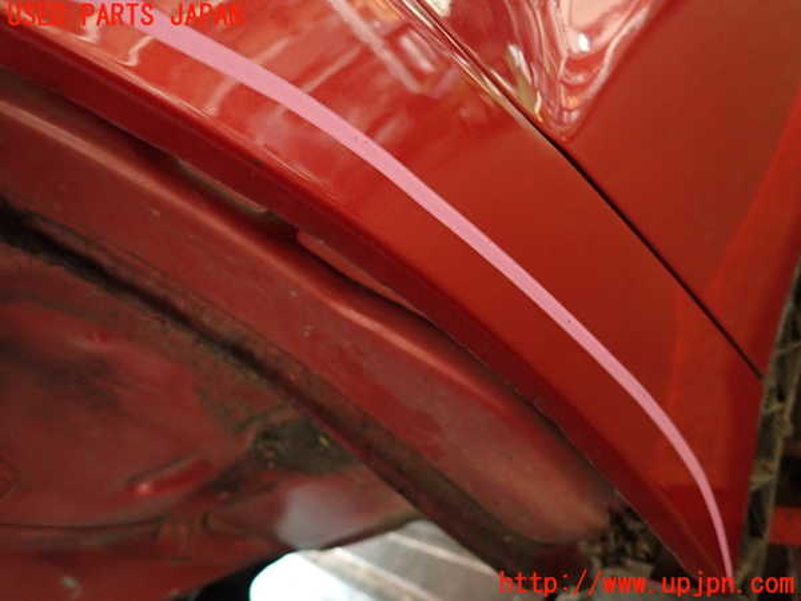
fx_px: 578
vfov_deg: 54.9
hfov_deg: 69.4
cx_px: 400
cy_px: 300
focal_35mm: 25
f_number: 2
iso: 640
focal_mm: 4.5
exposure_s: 1/30
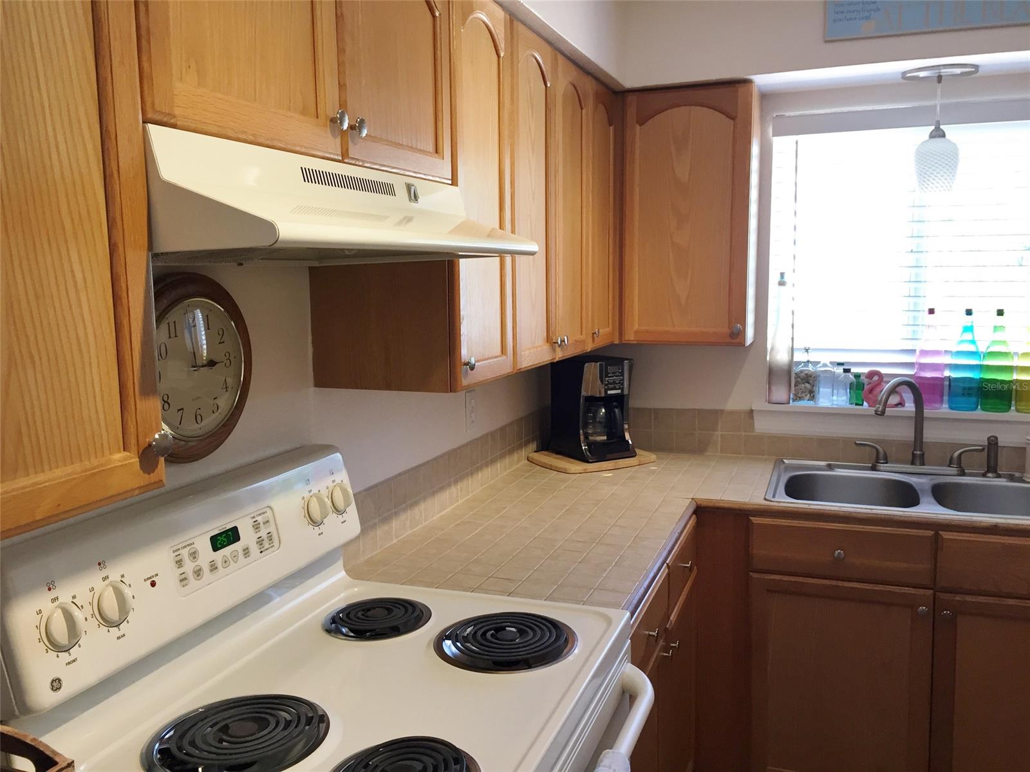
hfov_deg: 61.7
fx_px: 863
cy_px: 386
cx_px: 515
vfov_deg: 48.2
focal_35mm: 29
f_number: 2.2
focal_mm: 4.15
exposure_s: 1/30
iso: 32
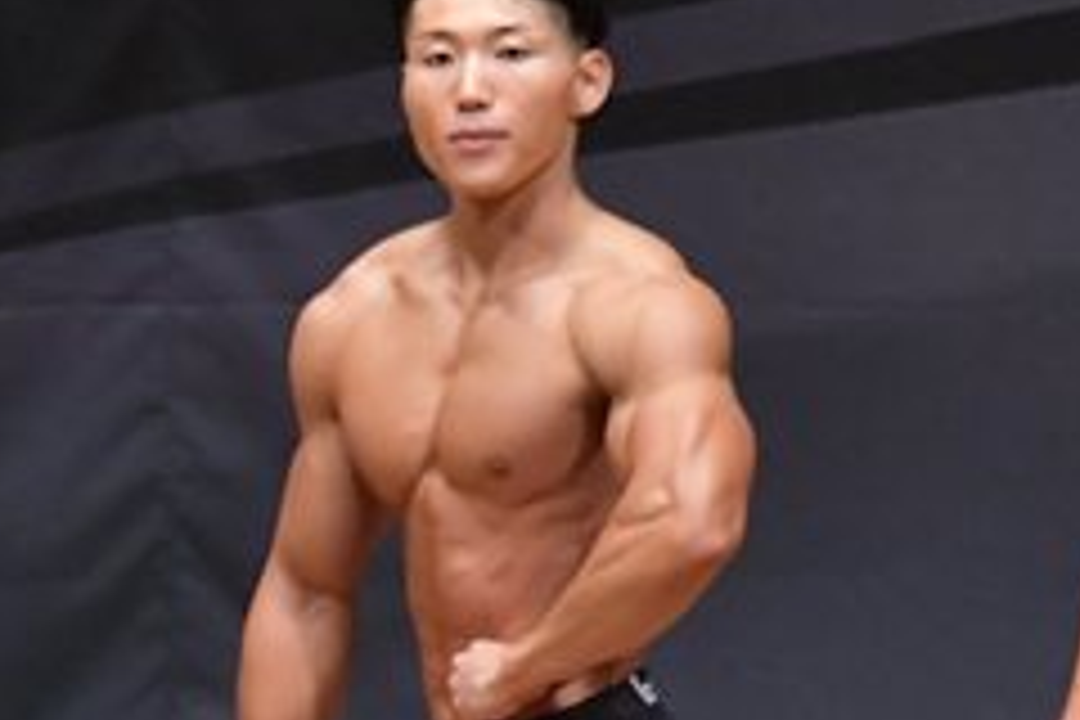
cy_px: 837
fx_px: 24688
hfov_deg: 2.5
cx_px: -533
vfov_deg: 1.7
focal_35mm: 823
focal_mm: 170
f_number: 5.6
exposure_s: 1/400
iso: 6400
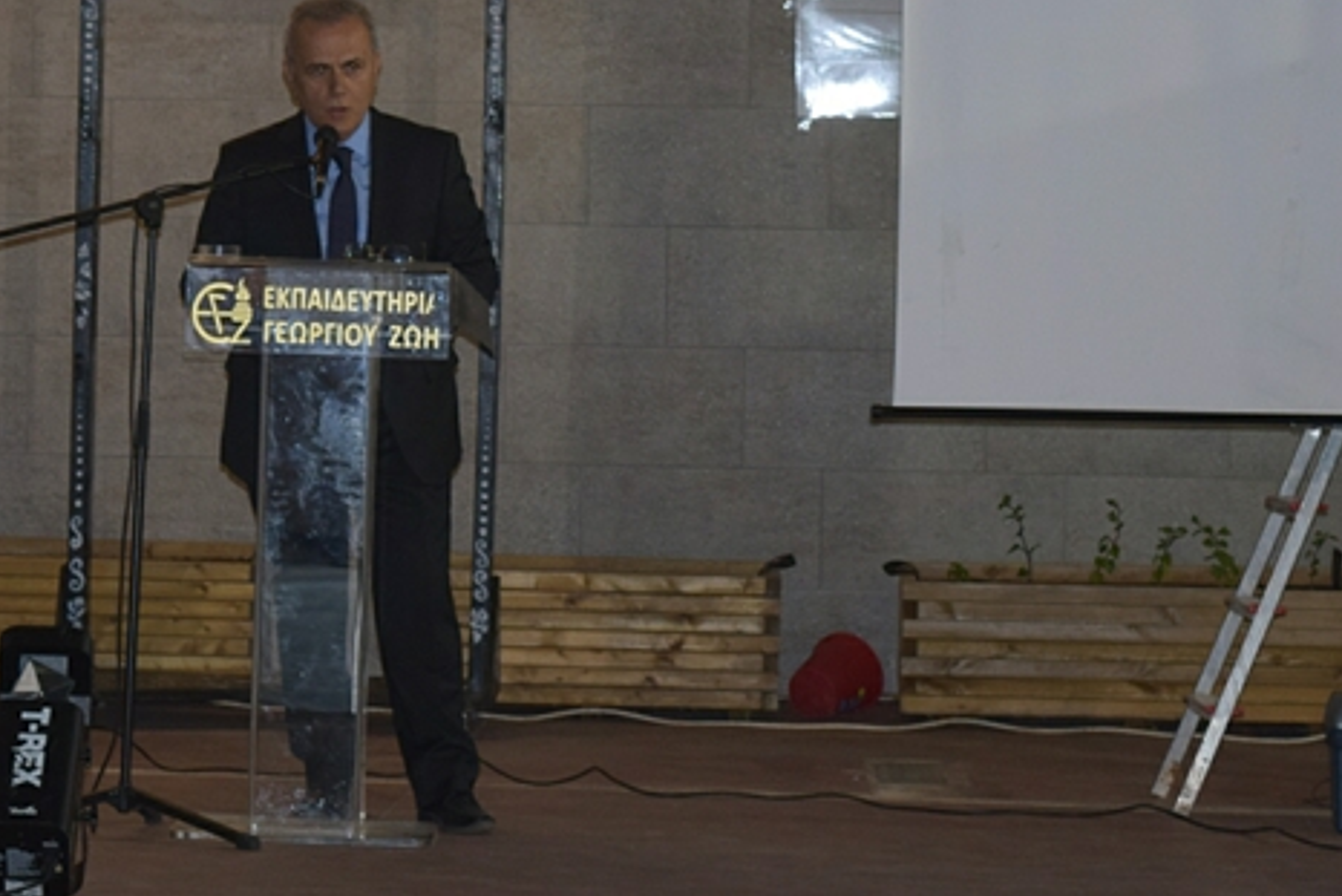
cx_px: 190
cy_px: 295
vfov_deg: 7.8
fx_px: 6603
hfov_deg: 11.5
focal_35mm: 177
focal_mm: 55
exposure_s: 1/30
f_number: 5.6
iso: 800
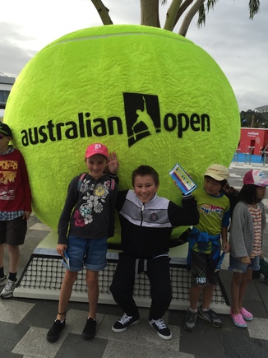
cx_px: 121
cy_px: 179
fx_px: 330
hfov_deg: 44.1
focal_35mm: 32
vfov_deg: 56.8
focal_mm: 4.15
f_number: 2.2
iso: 32
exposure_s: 1/1319
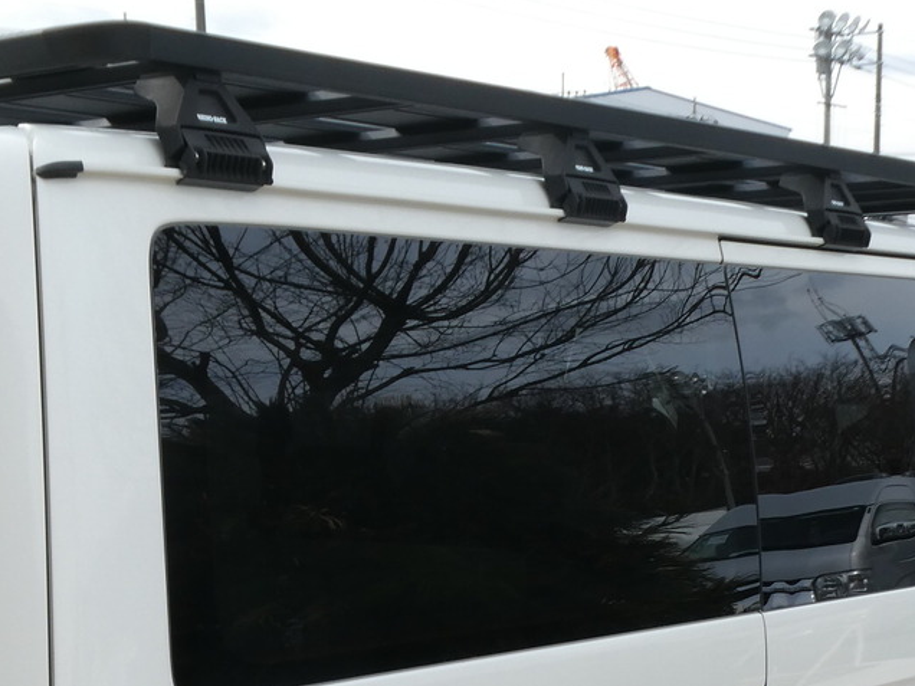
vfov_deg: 18.1
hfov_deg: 24.9
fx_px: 2062
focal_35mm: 78
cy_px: 788
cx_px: 285
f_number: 3.5
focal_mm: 5.4
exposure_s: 1/400
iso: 80
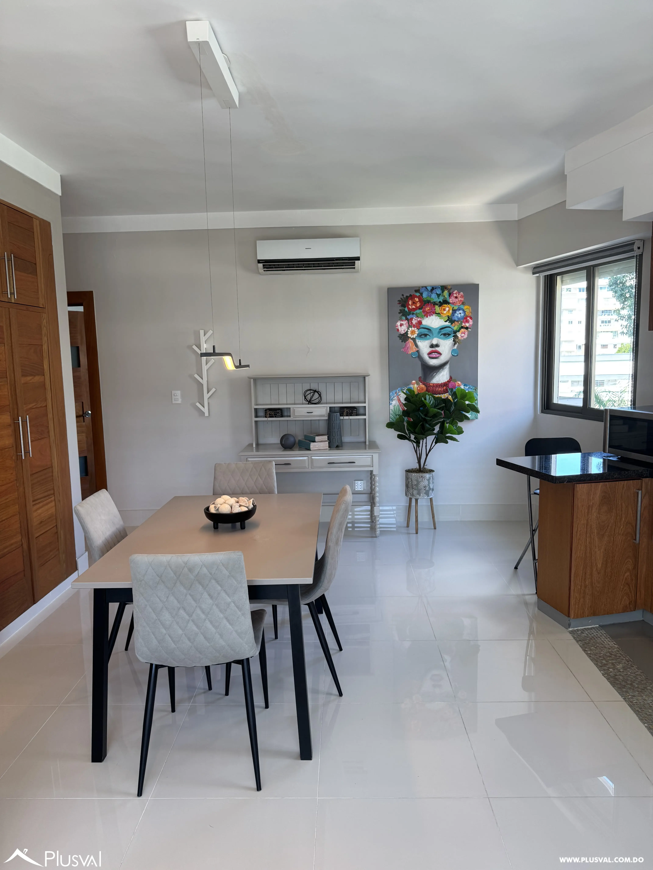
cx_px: 326
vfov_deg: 71.6
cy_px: 435
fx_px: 604
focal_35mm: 24
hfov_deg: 56.8
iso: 100
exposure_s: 1/125
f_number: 1.78
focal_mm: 6.76
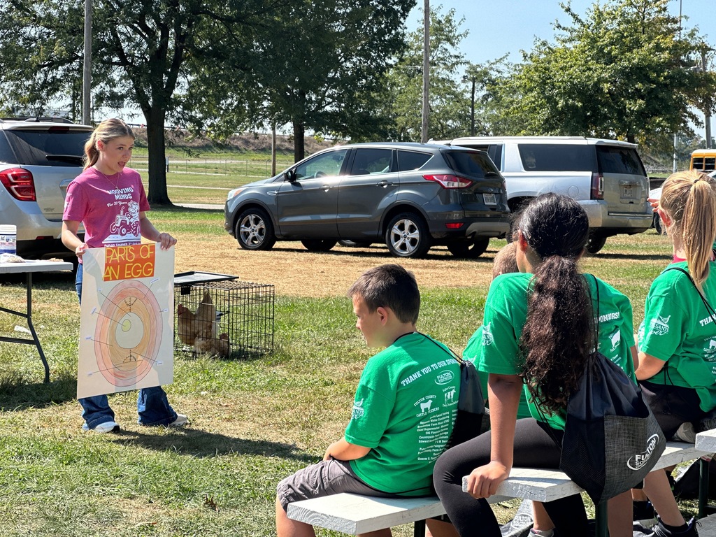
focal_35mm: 77
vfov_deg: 19.1
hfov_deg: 25.3
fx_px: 1593
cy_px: 268
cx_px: 358
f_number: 2.8
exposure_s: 1/436
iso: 32
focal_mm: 9
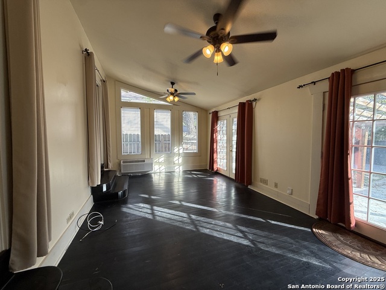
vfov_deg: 85.7
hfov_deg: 102.1
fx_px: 156
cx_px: 193
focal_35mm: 14
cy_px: 145
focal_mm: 2.22
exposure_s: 1/122
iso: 64
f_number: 2.2
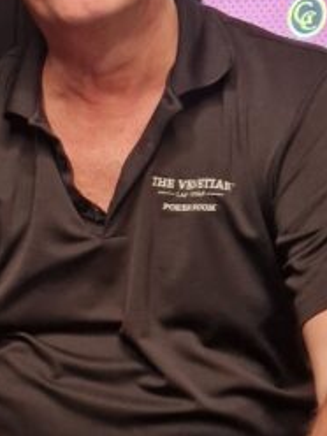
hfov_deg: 14.6
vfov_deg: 20.6
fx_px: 1197
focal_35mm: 95
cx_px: -148
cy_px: 281
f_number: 1.8
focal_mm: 5.4
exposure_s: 1/61
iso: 320
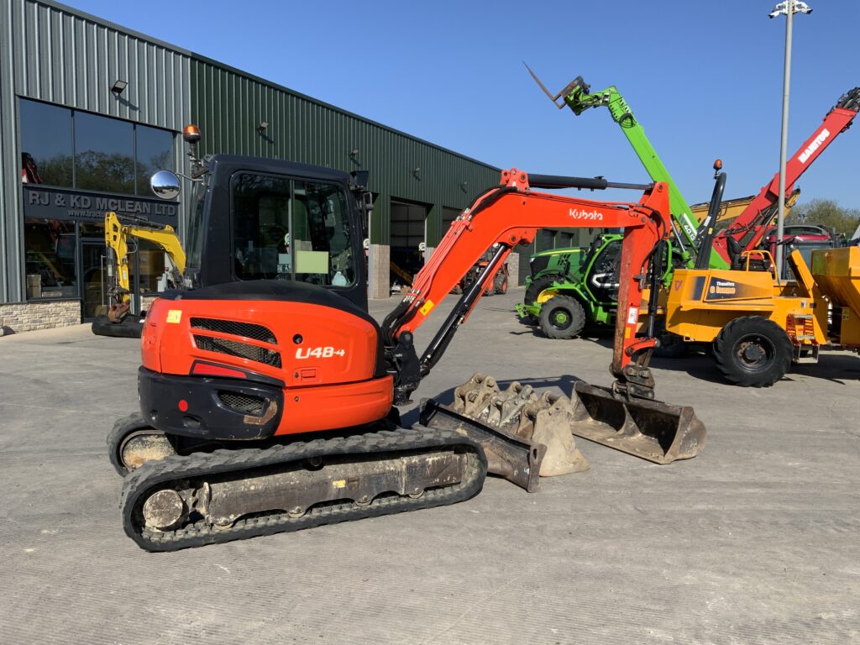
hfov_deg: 61.7
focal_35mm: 29
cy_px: 322
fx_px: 720
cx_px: 430
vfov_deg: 48.2
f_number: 1.8
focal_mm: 3
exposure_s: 1/1786
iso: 16
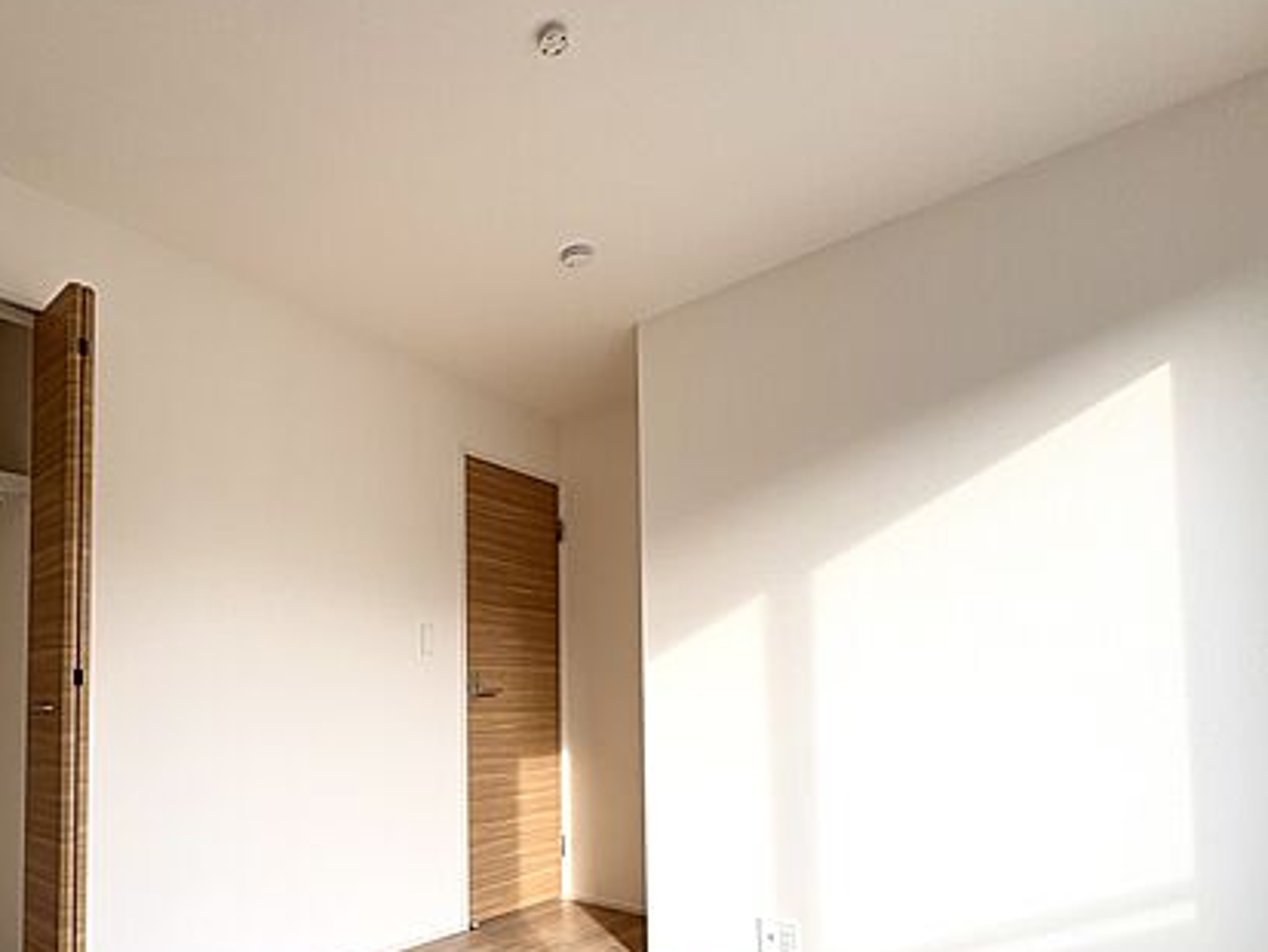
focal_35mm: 21
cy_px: 674
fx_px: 769
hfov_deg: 76.6
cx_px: 427
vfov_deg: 61.1
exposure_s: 1/197
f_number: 2.2
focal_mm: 2.22
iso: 40
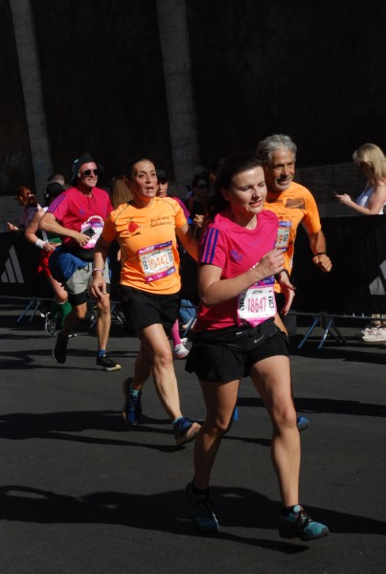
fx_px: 1488
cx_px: 193
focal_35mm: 93
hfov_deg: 14.8
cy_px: 287
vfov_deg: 21.9
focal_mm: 62
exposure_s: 1/2000
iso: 1000
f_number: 9
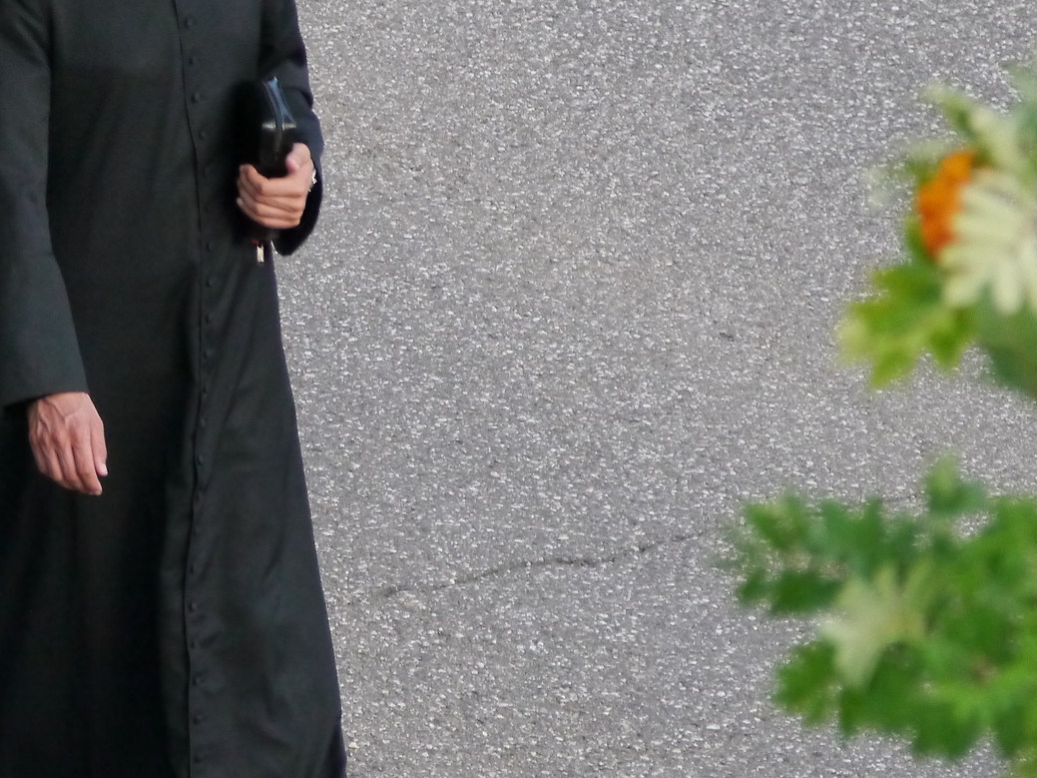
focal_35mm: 693
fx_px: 20758
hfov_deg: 2.9
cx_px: -56
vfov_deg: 2.1
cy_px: 419
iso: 1250
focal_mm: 150
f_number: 5.6
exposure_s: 1/320
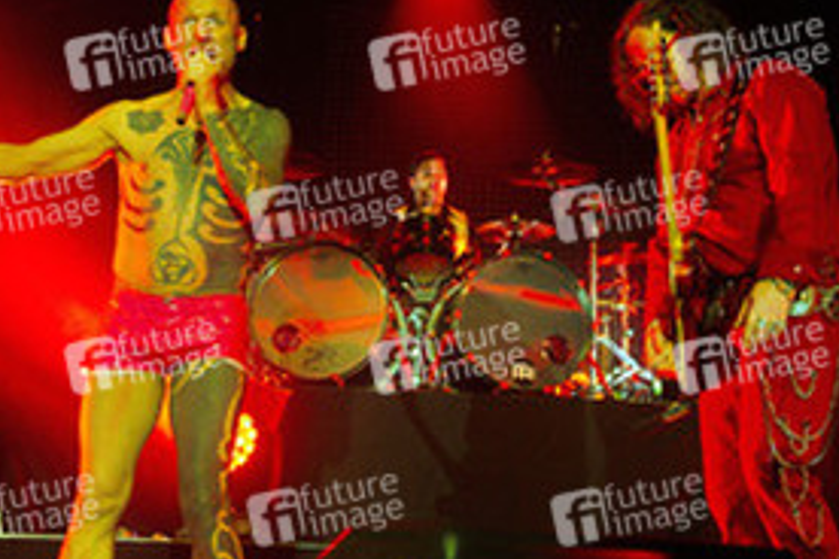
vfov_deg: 23.8
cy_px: 283
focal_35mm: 57
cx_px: 365
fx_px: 1328
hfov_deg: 35.0
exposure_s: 1/160
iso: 1600
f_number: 3.5
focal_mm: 35
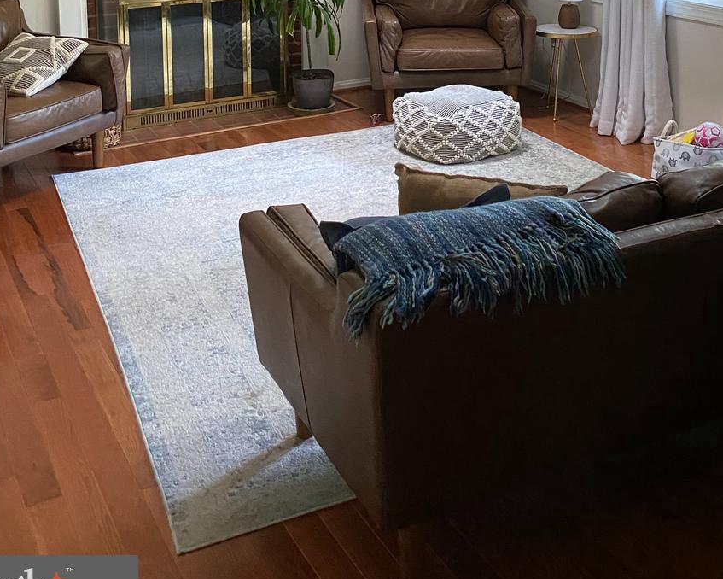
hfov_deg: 40.2
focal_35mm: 46
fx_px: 985
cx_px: 417
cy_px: -31
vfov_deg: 30.0
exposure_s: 1/60
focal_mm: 4.25
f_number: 1.8
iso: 250
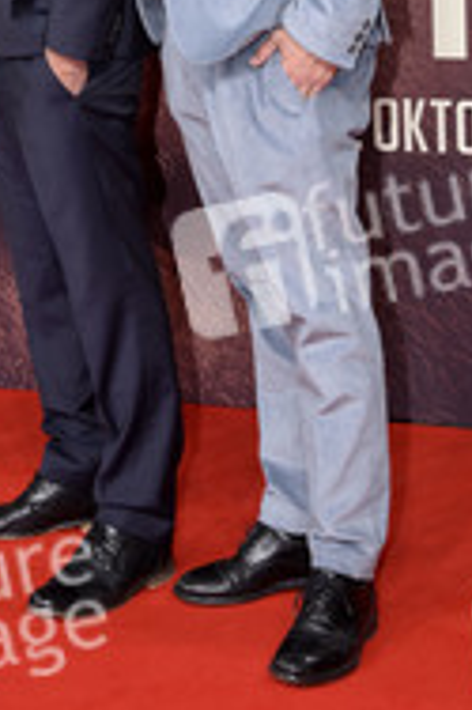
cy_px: 60
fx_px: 2010
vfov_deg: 19.6
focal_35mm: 102
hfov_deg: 13.3
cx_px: 23
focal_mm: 48
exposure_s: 1/160
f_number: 8
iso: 500
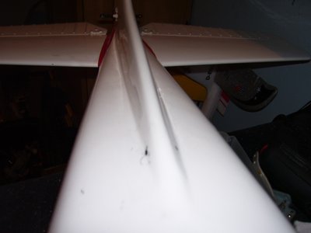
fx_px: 305
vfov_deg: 41.8
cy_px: 116
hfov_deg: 54.0
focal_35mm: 34
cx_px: 156
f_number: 2.7
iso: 80
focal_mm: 5.6
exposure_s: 1/60
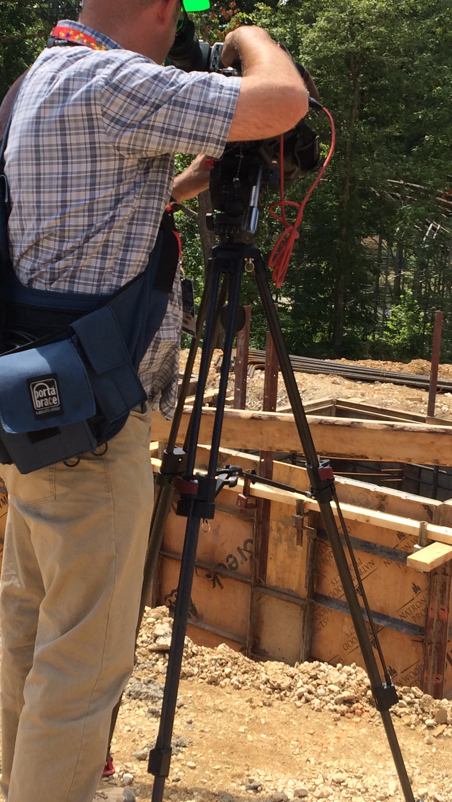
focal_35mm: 58
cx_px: 205
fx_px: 1235
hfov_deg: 20.7
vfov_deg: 35.9
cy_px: 334
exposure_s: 1/1580
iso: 32
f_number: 2.2
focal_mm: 4.12
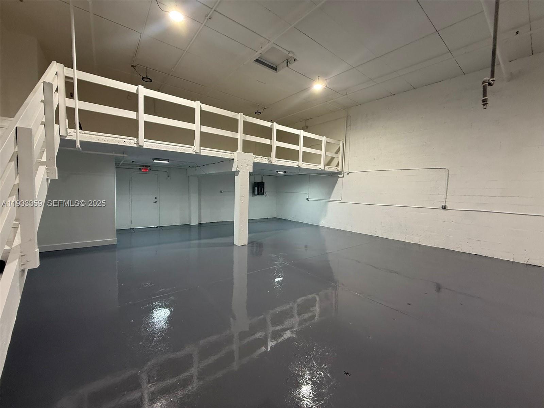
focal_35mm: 14
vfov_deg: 85.7
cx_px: 272
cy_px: 204
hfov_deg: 102.1
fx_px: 220
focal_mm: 2.22
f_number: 2.2
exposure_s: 1/120
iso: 125
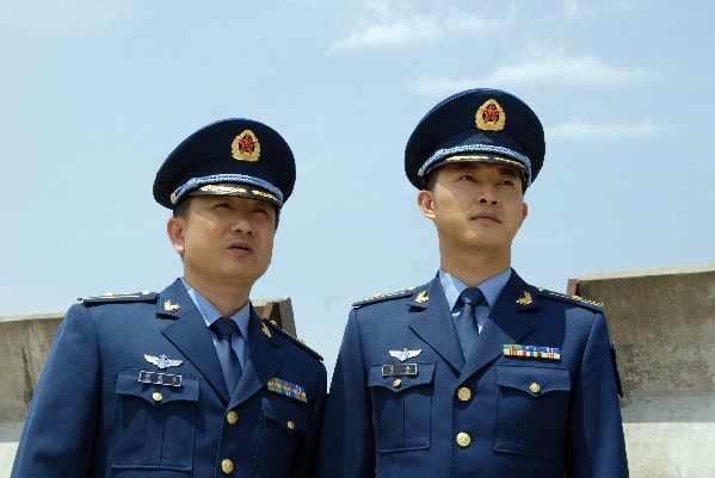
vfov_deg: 19.8
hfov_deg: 29.2
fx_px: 1372
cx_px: 358
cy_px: 239
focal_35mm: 69
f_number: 10
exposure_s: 1/160
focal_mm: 46
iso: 125
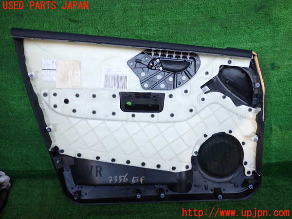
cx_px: 146
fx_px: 253
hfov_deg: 60.0
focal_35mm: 30
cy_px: 110
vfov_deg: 46.8
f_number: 2.3
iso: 125
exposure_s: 1/60
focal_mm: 5.4
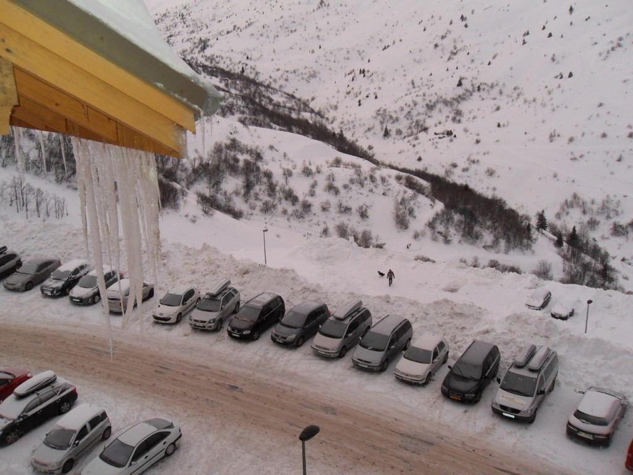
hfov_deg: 52.6
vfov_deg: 40.7
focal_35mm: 35
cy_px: 238
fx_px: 640
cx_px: 316
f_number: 3.5
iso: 200
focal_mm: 6.3
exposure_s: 1/45
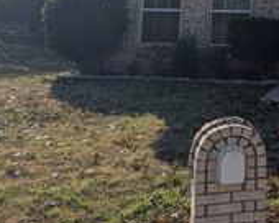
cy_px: -25
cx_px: 376
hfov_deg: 23.8
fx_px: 570
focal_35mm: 69
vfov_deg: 21.0
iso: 19
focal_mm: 6.9
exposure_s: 1/3937
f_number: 1.68
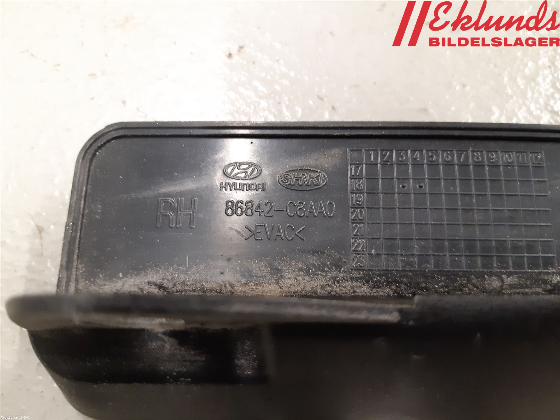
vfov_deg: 53.1
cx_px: 280
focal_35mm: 26
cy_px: 210
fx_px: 421
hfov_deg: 67.3
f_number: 1.7
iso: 250
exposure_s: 1/33
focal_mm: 3.93
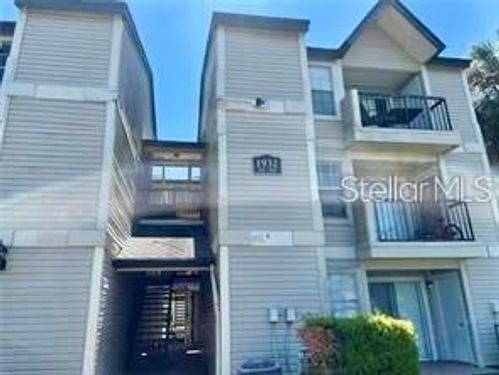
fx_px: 375
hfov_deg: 67.3
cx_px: 250
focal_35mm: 26
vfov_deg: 53.1
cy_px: 188
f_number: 1.6
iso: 32
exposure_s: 1/2132
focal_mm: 4.2
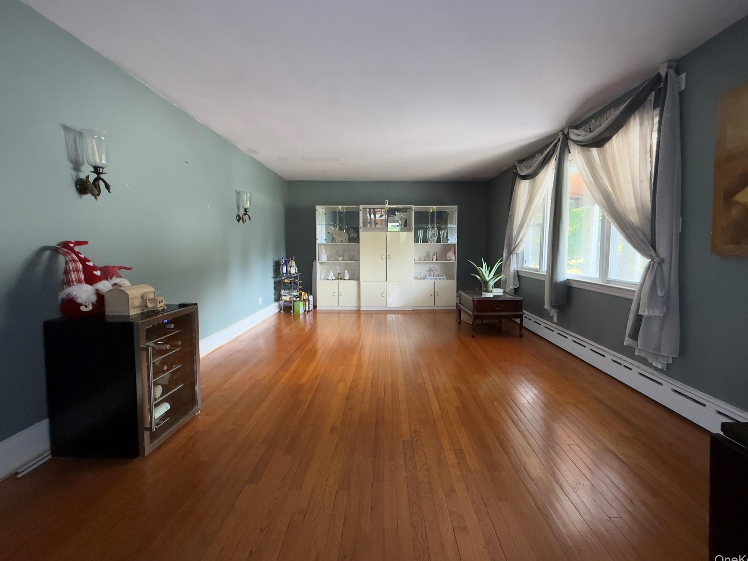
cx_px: 393
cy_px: 269
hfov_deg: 98.1
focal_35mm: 15
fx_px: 324
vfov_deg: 81.7
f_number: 2.2
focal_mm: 2.22
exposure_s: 1/60
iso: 400
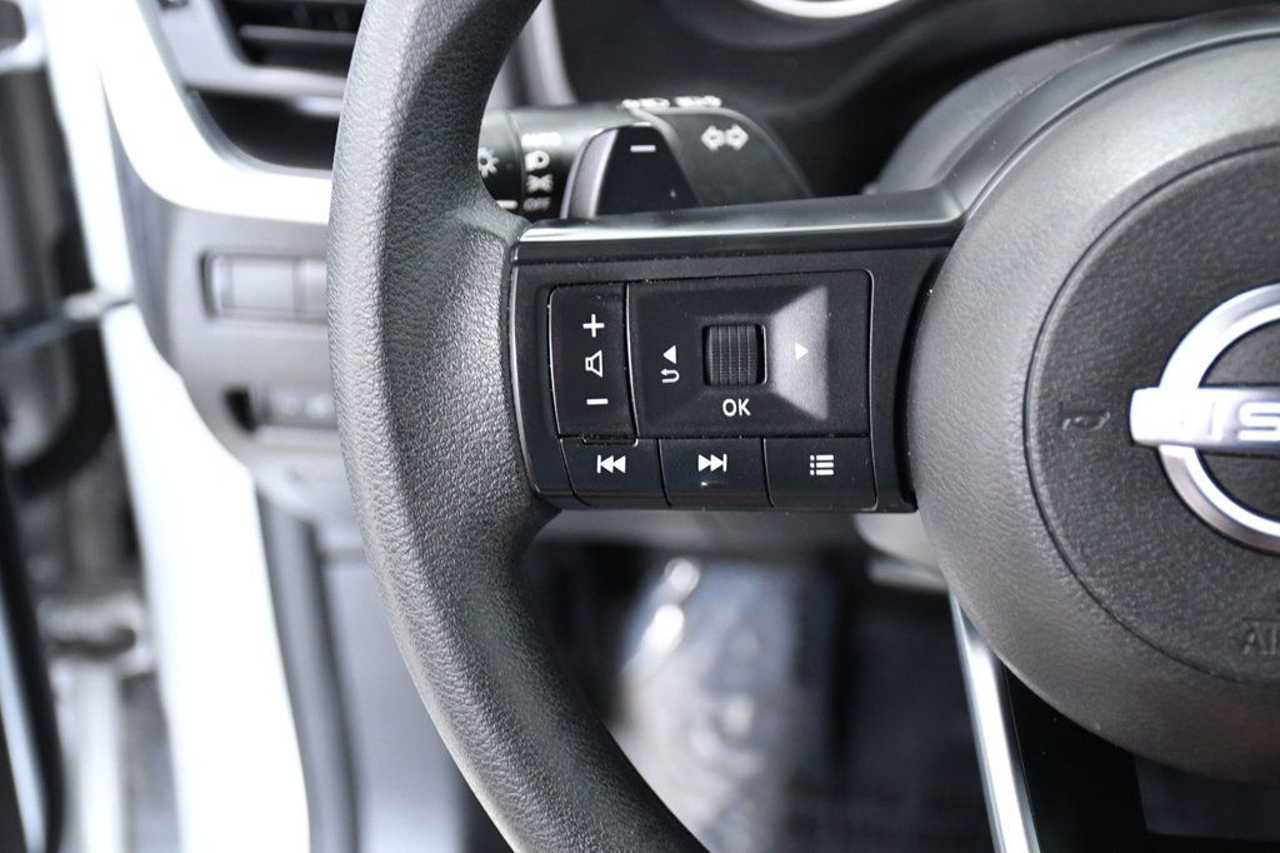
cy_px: 426
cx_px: 640
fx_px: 2239
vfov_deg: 21.6
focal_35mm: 63
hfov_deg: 31.9
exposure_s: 1/50
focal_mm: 42
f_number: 4.5
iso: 2500
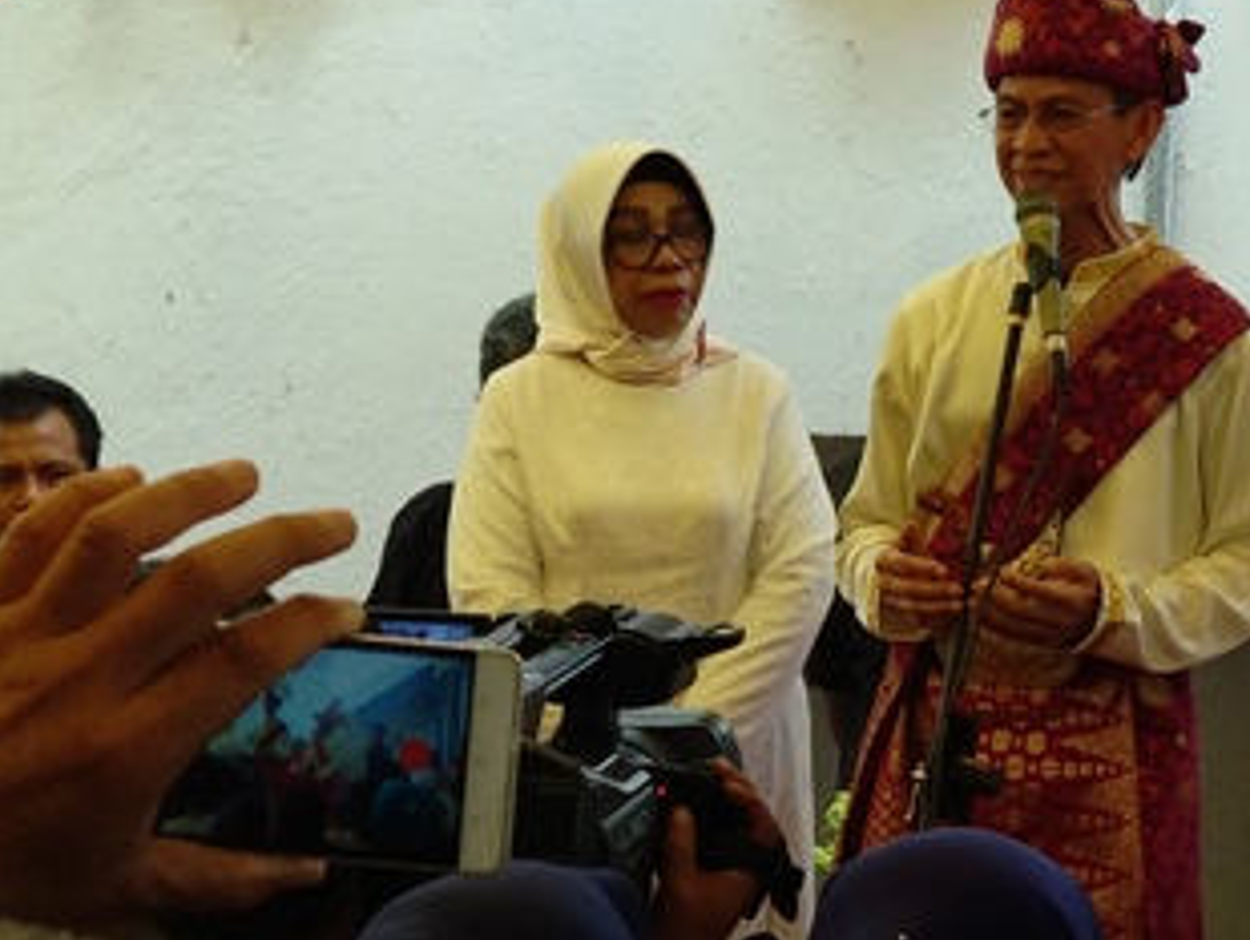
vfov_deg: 11.1
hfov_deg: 14.5
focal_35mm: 134
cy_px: 476
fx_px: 4843
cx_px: 1254
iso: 200
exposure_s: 1/100
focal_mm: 5.99
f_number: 2.6
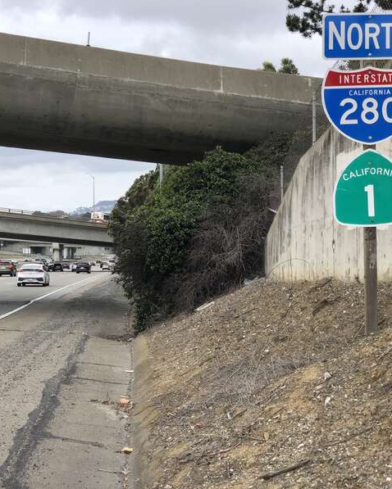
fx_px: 986
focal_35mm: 68
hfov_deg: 22.3
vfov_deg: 27.9
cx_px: 102
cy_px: 244
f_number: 2.4
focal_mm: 6
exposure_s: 1/694
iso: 16
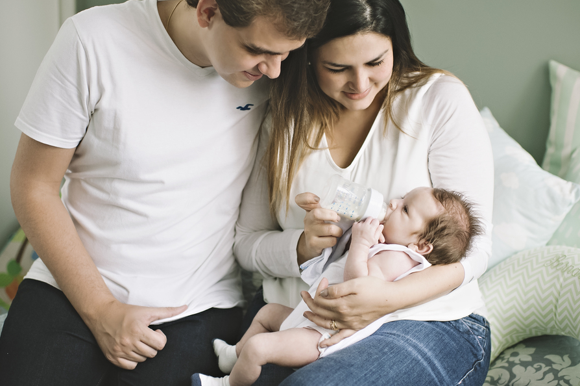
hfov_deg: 41.9
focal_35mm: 47
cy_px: 175
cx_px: 310
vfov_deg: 28.6
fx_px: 756
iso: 640
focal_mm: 35
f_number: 1.8
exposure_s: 1/200
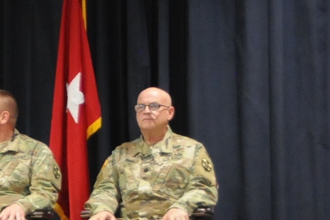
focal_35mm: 239
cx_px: -398
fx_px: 2188
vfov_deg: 5.7
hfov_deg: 8.1
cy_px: 148
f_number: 4.2
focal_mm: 36
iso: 1600
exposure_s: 1/30
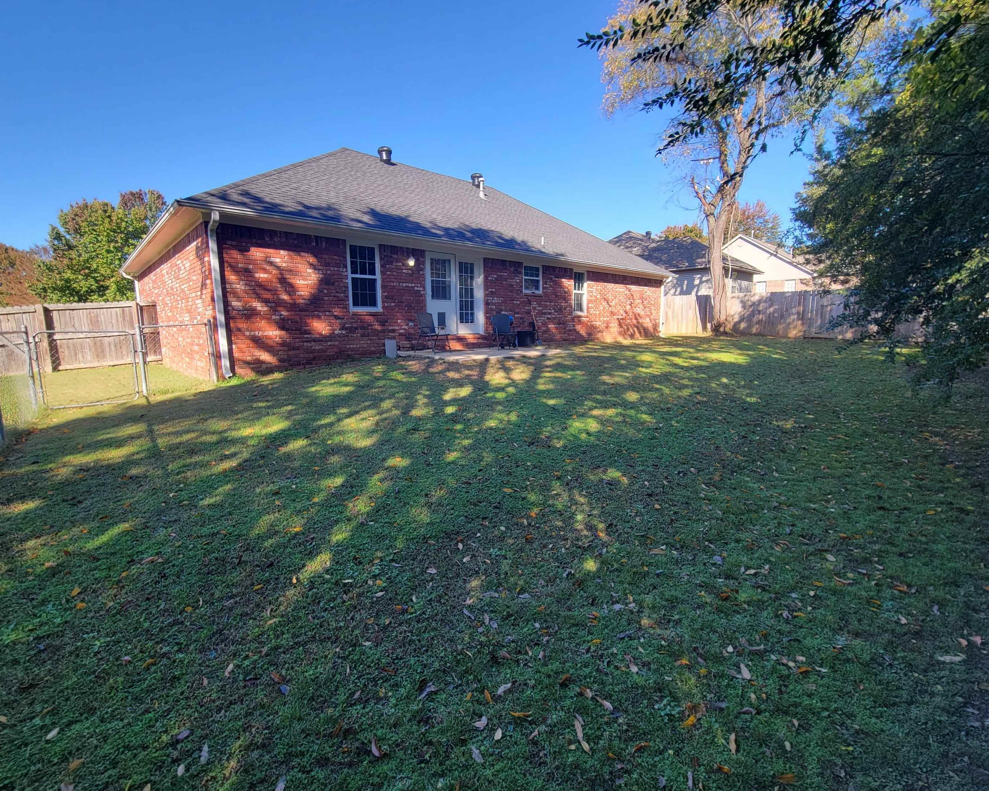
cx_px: 491
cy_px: 394
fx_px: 410
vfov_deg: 88.0
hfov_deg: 100.7
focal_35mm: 14
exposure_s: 1/275
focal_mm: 2.2
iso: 50
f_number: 2.2
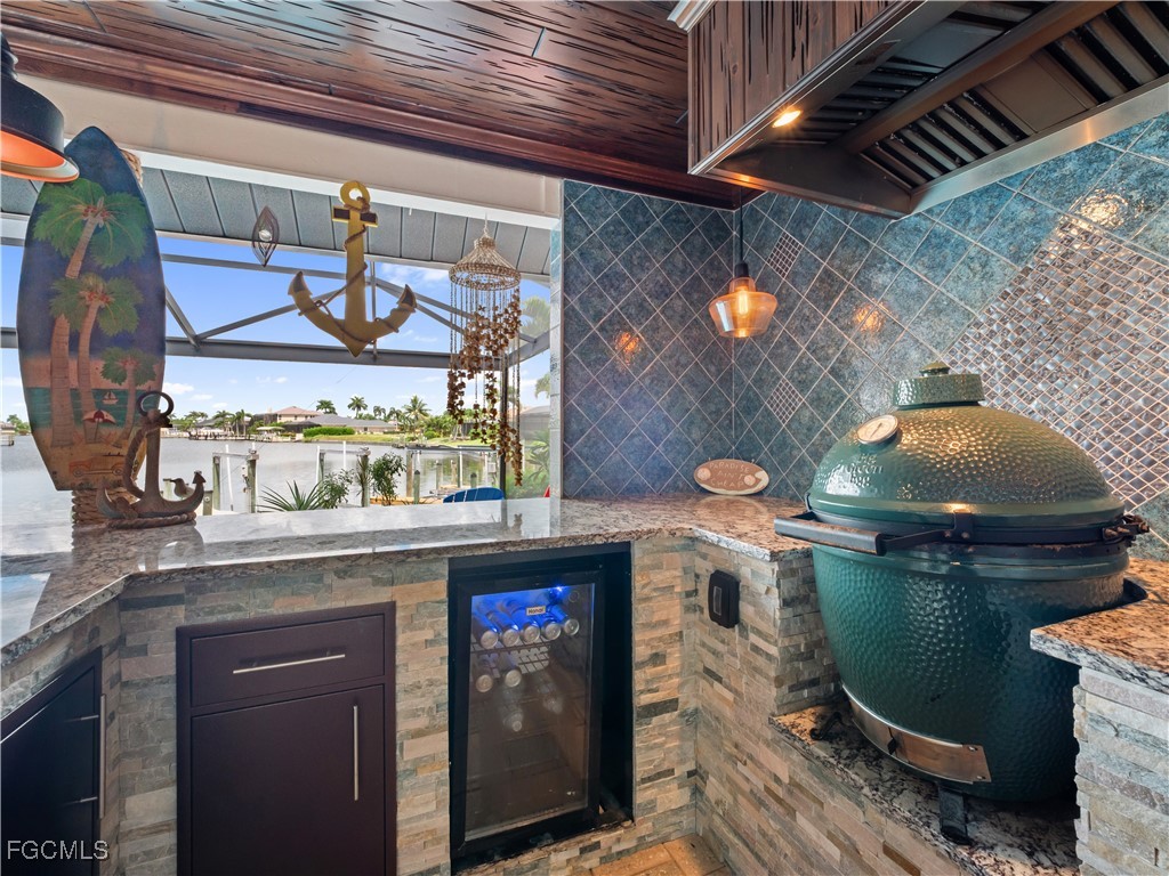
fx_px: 473
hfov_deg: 102.1
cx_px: 584
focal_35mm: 14
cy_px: 438
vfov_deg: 85.7
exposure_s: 1/4
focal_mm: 7
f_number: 7.1
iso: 200
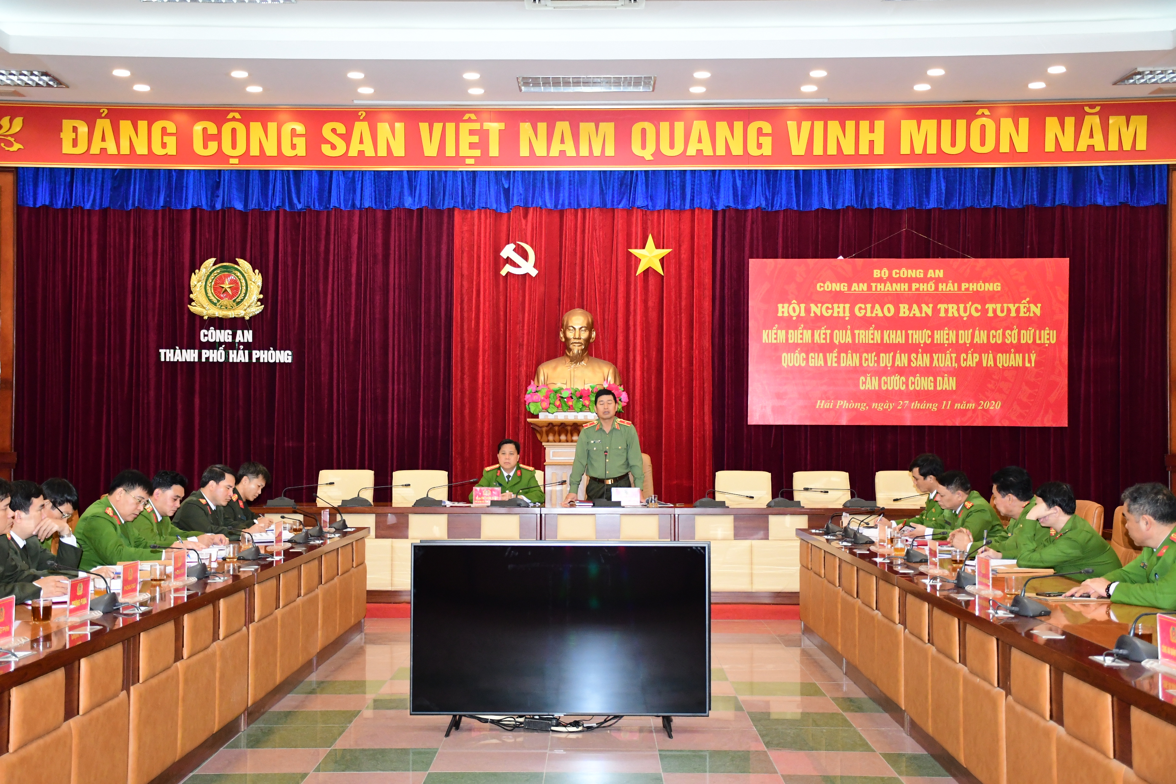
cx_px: 588
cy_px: 392
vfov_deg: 28.1
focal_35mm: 48
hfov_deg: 41.1
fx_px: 1568
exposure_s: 1/200
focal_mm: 32
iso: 2500
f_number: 4.5
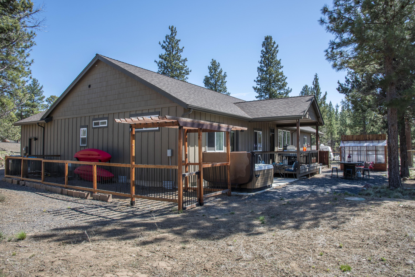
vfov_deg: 53.2
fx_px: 277
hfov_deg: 73.7
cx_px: 208
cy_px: 138
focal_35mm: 24
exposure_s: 1/200
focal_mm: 24
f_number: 11
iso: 200
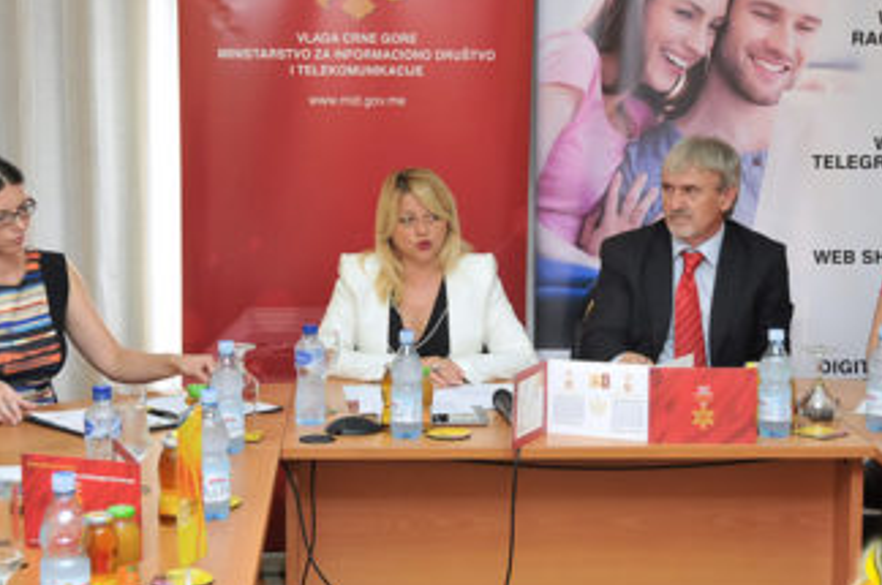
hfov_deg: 28.2
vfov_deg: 18.9
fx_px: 1756
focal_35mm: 72
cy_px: 248
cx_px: 414
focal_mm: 31
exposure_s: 1/100
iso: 1000
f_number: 4
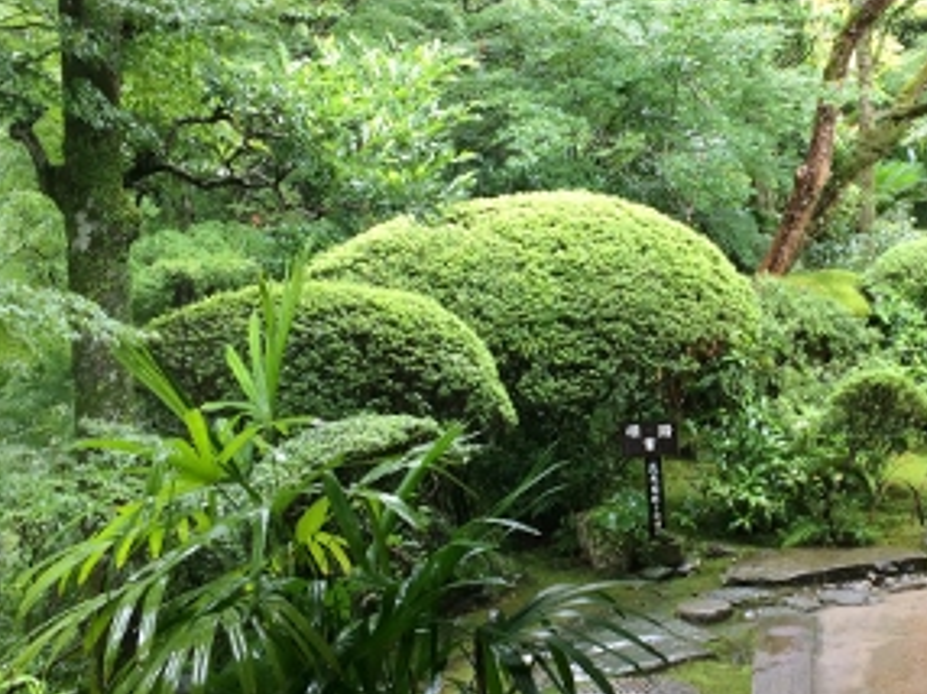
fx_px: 1686
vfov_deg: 23.2
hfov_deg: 30.0
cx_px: 752
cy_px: 289
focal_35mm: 63
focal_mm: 4.12
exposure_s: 1/60
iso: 40
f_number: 2.2
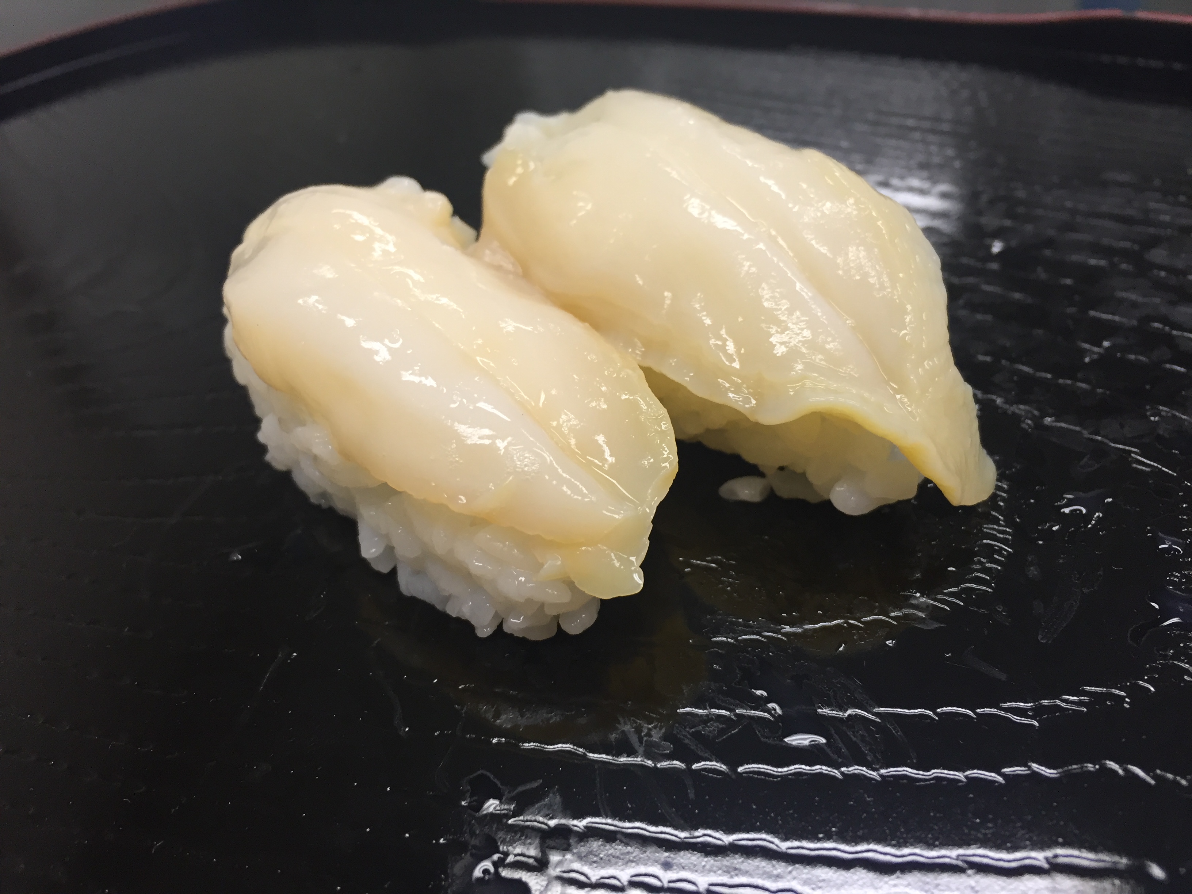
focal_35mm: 29
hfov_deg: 61.7
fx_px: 999
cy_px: 447
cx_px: 596
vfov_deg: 48.2
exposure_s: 1/33
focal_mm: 4.15
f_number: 2.2
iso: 50
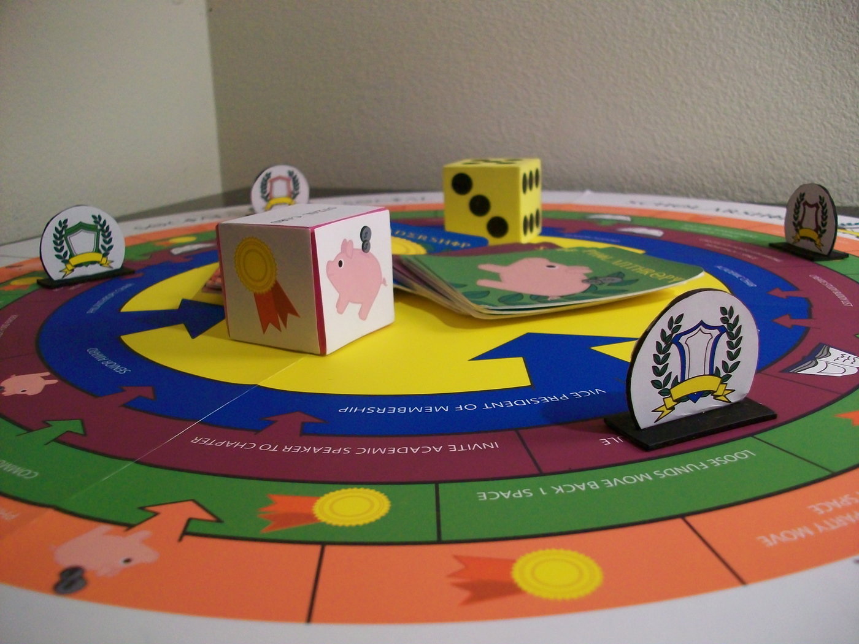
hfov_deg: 56.8
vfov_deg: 44.2
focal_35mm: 32
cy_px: 322
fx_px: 794
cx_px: 430
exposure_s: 1/15
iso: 160
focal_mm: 5.7
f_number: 2.8
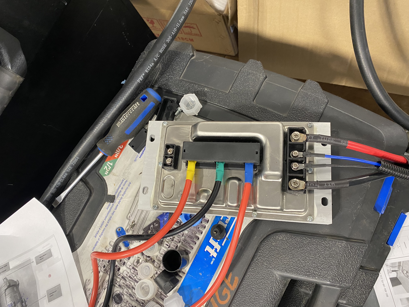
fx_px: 307
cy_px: 154
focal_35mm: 26
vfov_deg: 53.1
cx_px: 204
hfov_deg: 67.3
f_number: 1.8
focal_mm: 4.25
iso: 200
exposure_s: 1/60
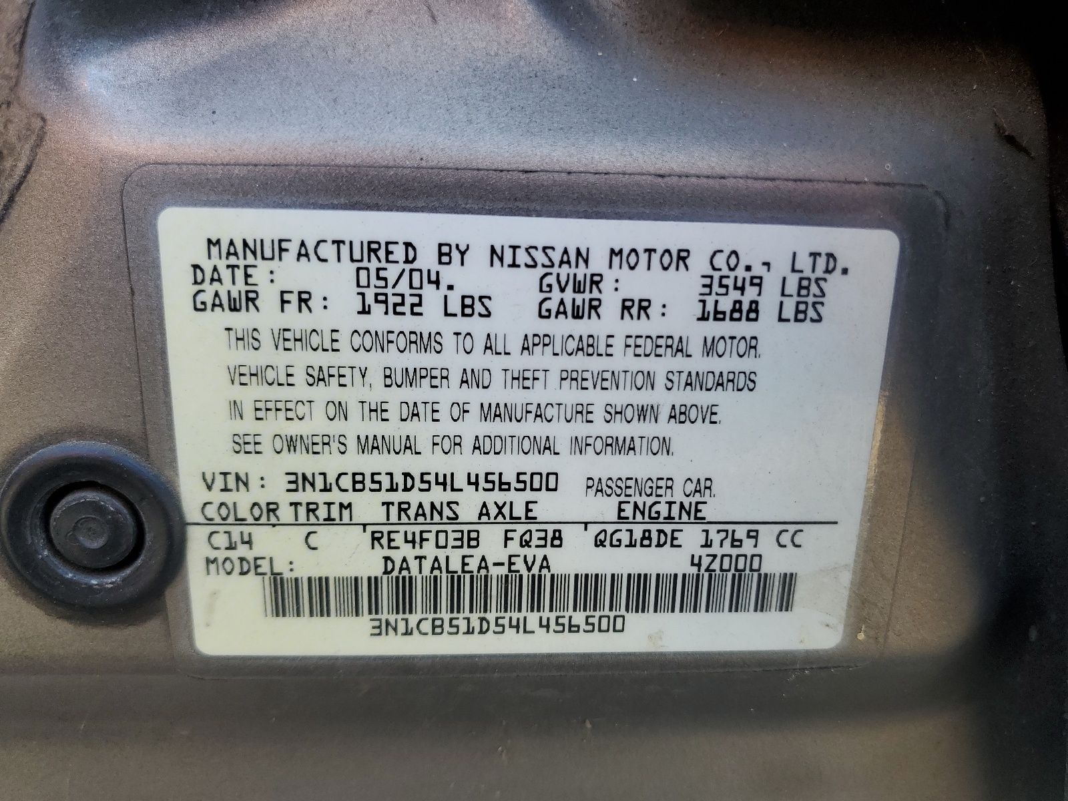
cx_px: 534
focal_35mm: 26
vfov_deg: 53.1
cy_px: 400
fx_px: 802
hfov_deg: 67.3
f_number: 1.5
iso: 50
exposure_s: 1/175
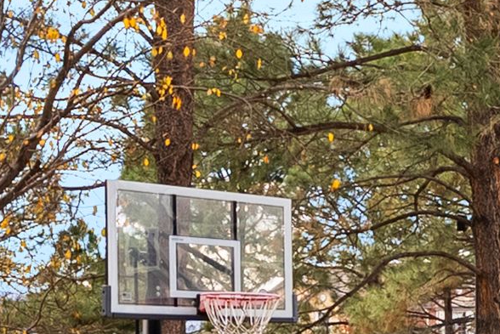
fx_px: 1404
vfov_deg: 13.3
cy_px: 376
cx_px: 656
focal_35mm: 101
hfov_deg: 18.7
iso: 640
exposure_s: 1/160
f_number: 8
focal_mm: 14
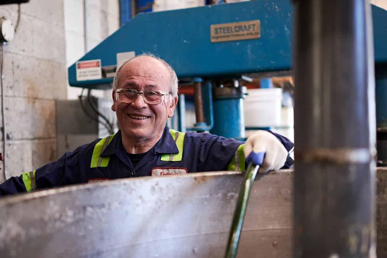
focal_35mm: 52
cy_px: 154
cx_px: 174
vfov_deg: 25.9
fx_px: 559
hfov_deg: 38.1
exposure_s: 1/100
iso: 500
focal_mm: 35
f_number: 1.4
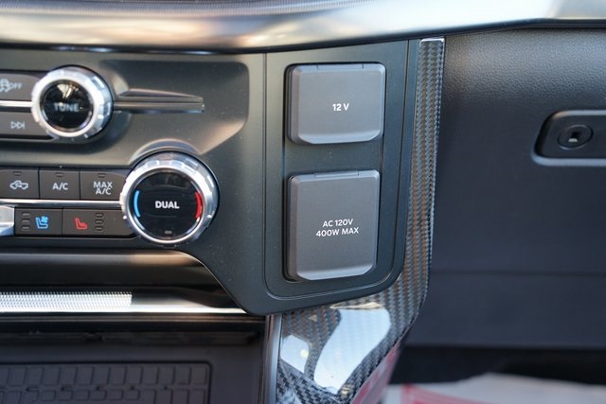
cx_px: 303
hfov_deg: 44.5
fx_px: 741
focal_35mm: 44
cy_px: 202
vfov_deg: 30.5
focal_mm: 44
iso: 640
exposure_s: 1/60
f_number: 4
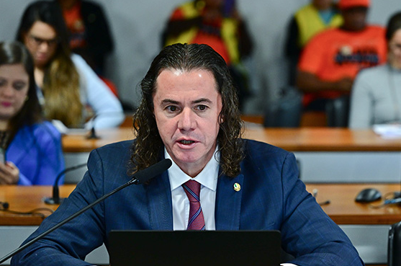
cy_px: 133
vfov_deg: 9.8
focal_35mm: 139
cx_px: 296
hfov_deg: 14.7
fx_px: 1545
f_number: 2.8
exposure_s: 1/160
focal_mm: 90
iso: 1600
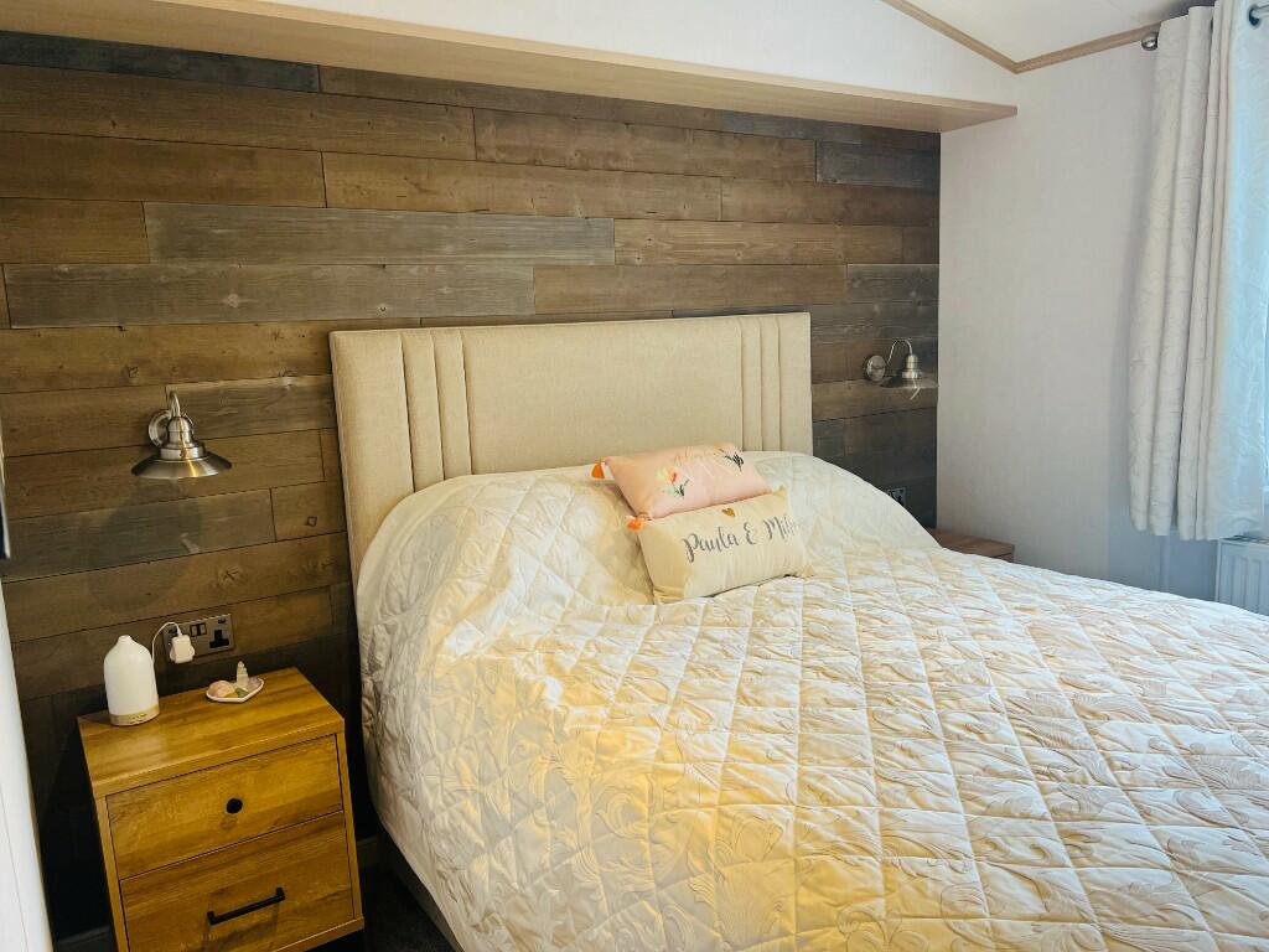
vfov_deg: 53.1
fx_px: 953
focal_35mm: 26
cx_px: 634
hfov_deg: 67.3
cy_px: 476
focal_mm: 5.7
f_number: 1.5
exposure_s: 1/106
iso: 125
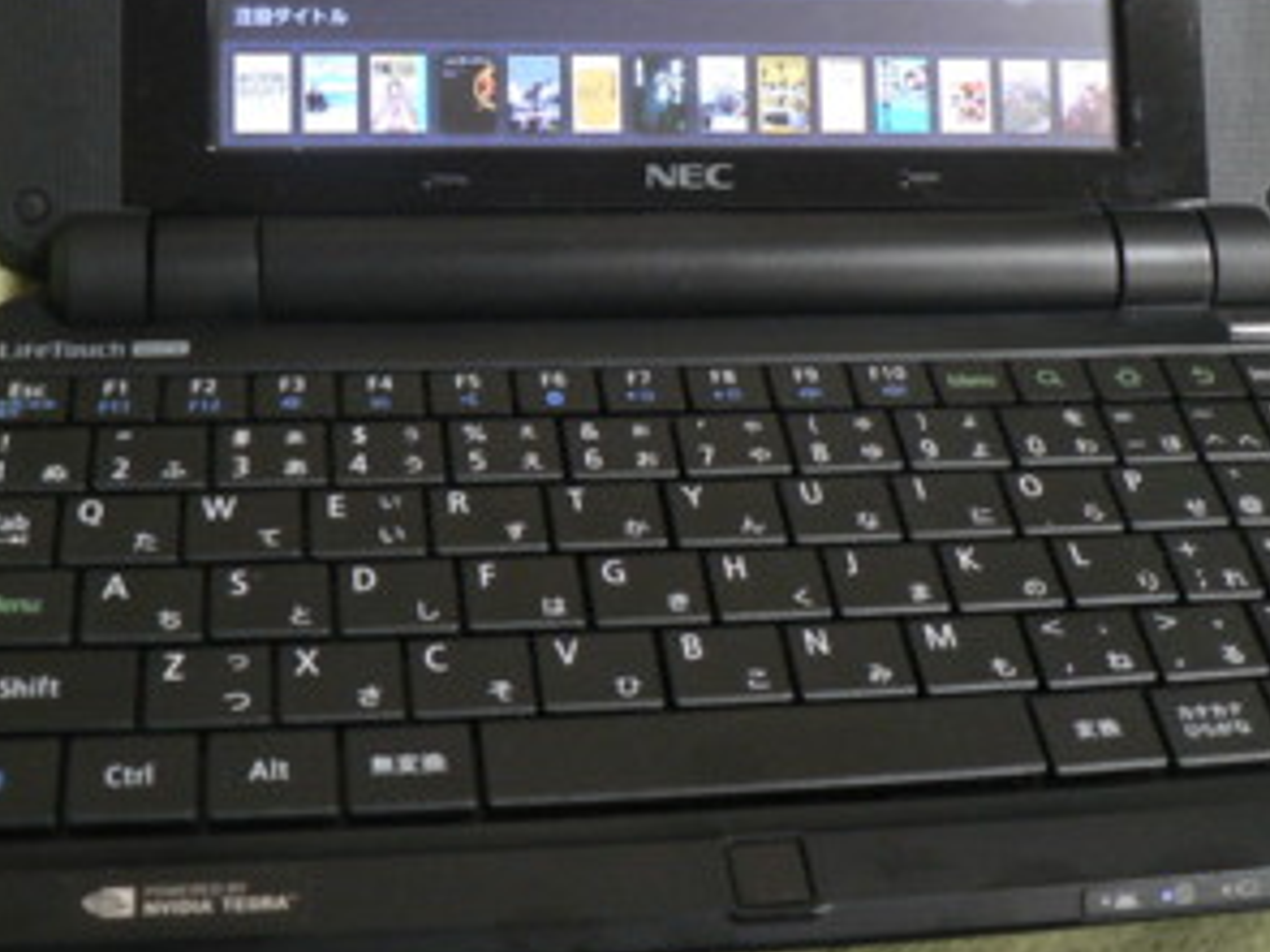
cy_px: 254
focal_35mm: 55
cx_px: 672
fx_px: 2017
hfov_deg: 34.9
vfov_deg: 26.3
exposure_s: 1/6
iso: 200
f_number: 2.8
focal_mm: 6
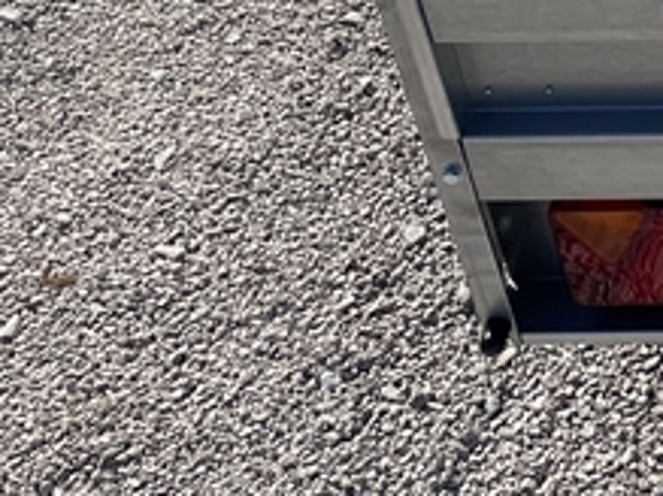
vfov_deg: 12.5
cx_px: 1265
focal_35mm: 107
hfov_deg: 15.3
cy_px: -434
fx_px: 2048
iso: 32
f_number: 1.6
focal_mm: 4.2
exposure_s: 1/4831
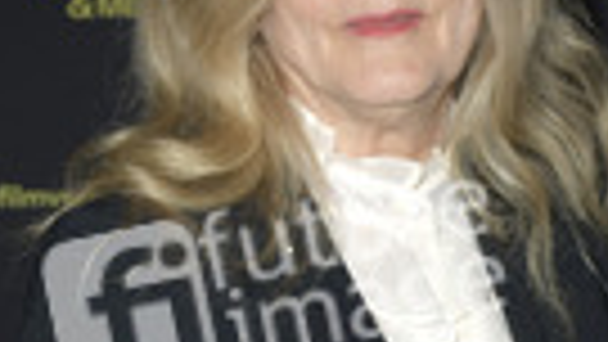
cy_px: 513
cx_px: 405
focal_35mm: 124
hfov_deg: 17.2
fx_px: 1999
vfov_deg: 9.5
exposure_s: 1/250
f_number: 6.3
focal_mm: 40
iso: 250
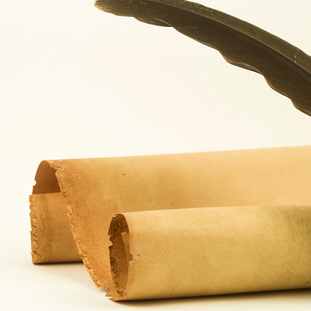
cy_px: 181
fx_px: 1443
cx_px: 272
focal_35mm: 142
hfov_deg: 12.2
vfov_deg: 12.3
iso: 50
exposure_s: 1/100
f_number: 10
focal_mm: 50
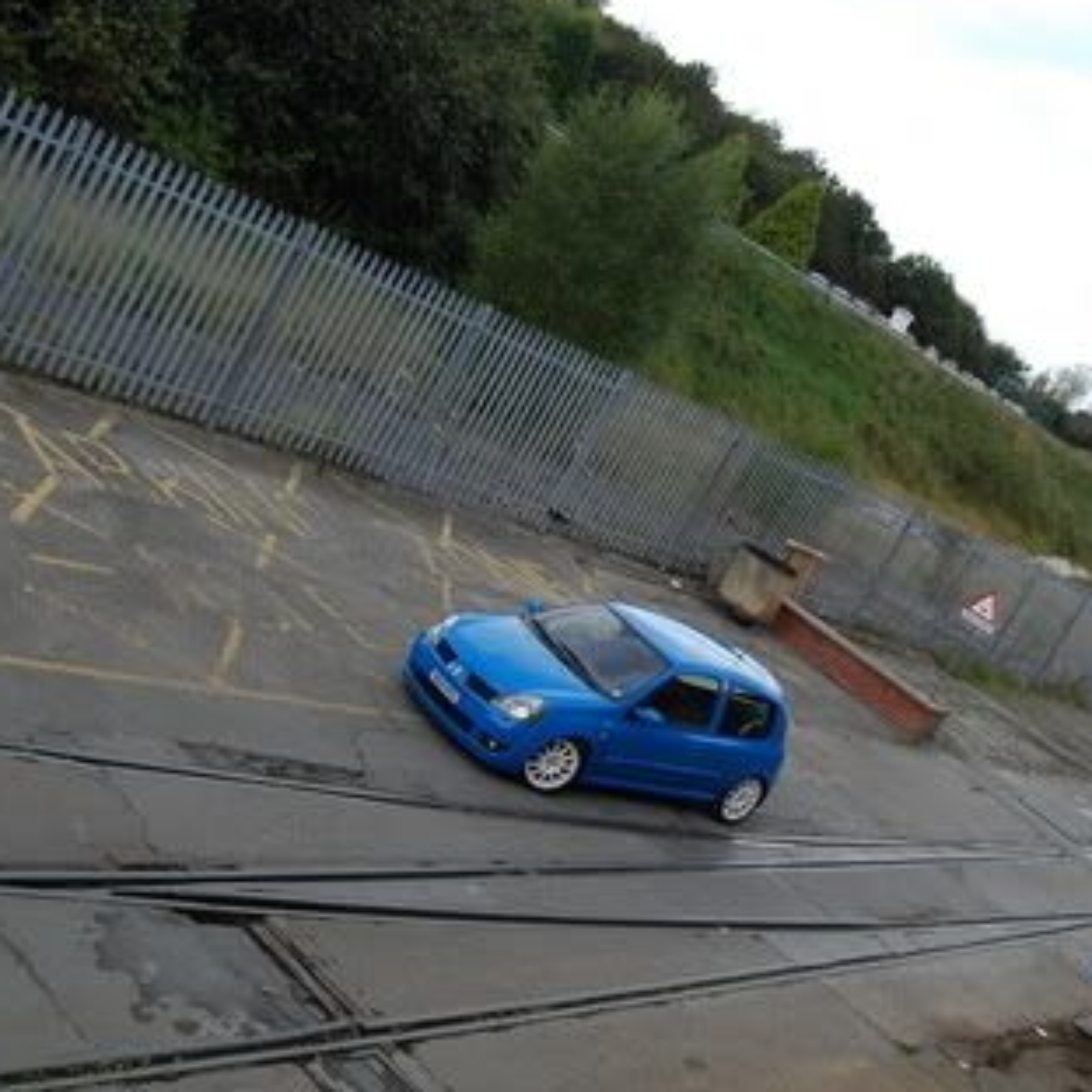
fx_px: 1677
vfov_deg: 36.0
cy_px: 609
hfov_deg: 35.2
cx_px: 822
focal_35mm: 47
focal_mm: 18
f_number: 7.1
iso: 200
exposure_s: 1/200
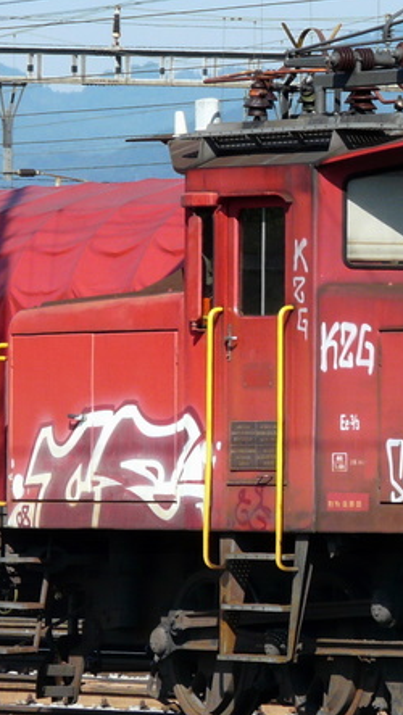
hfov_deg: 2.6
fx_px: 8846
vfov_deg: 4.6
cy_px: 361
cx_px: 517
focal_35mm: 466
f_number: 5.6
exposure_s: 1/250
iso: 100
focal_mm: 31.3
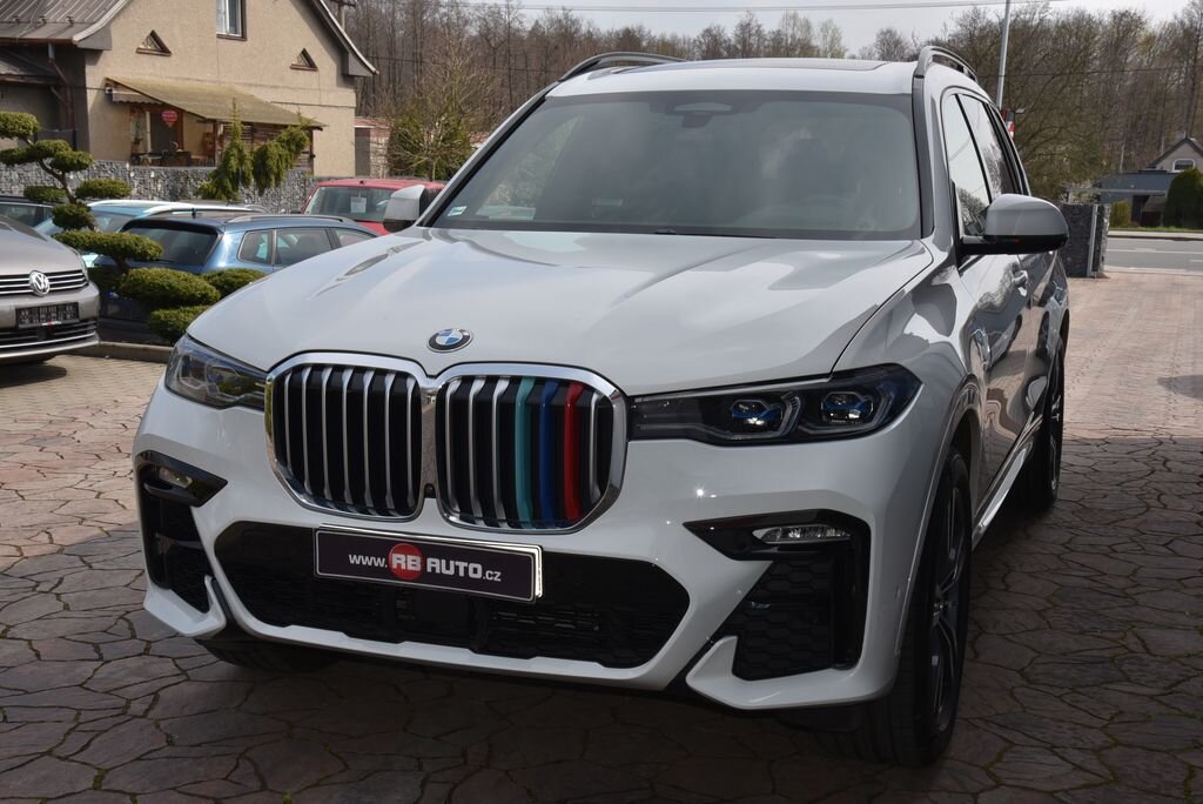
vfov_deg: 28.1
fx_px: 1605
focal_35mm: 48
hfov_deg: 41.1
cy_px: 402
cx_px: 602
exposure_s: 1/200
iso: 500
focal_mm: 48
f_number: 16
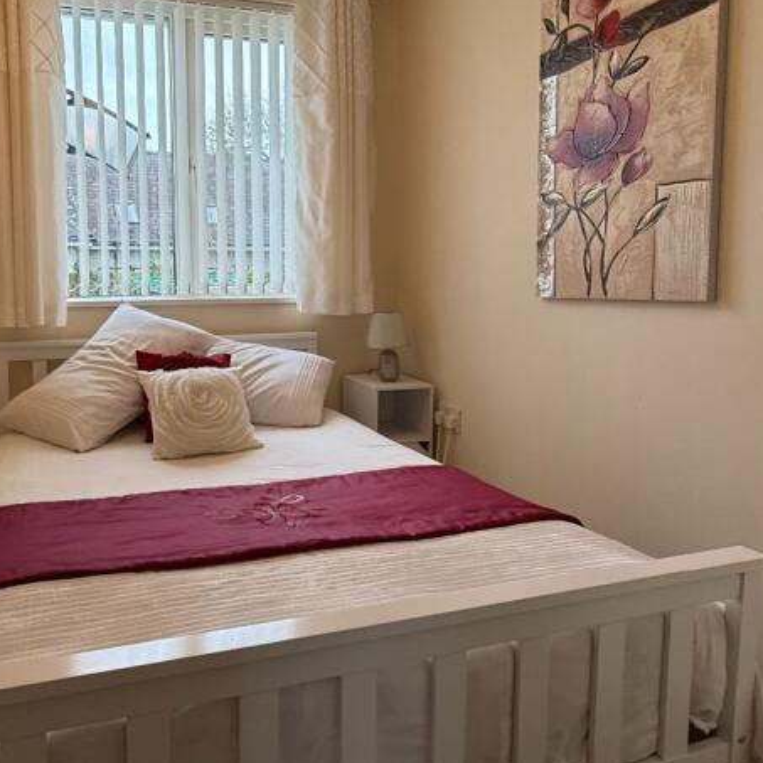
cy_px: 342
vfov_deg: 57.2
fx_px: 698
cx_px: 269
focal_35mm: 28
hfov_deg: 56.4
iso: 160
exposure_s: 1/100
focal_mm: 2.22
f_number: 2.2
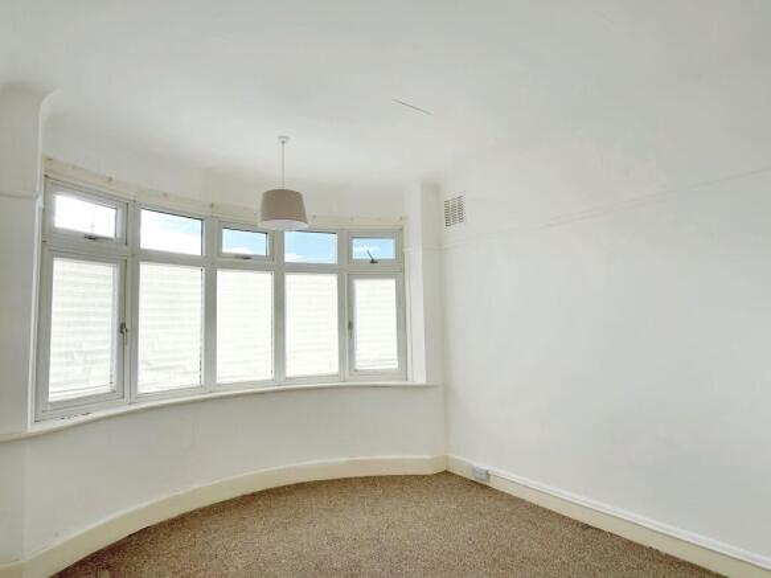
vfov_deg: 68.7
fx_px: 423
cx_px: 386
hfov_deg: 84.7
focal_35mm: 19
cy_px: 289
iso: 25
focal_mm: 2.2
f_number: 2.2
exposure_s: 1/554
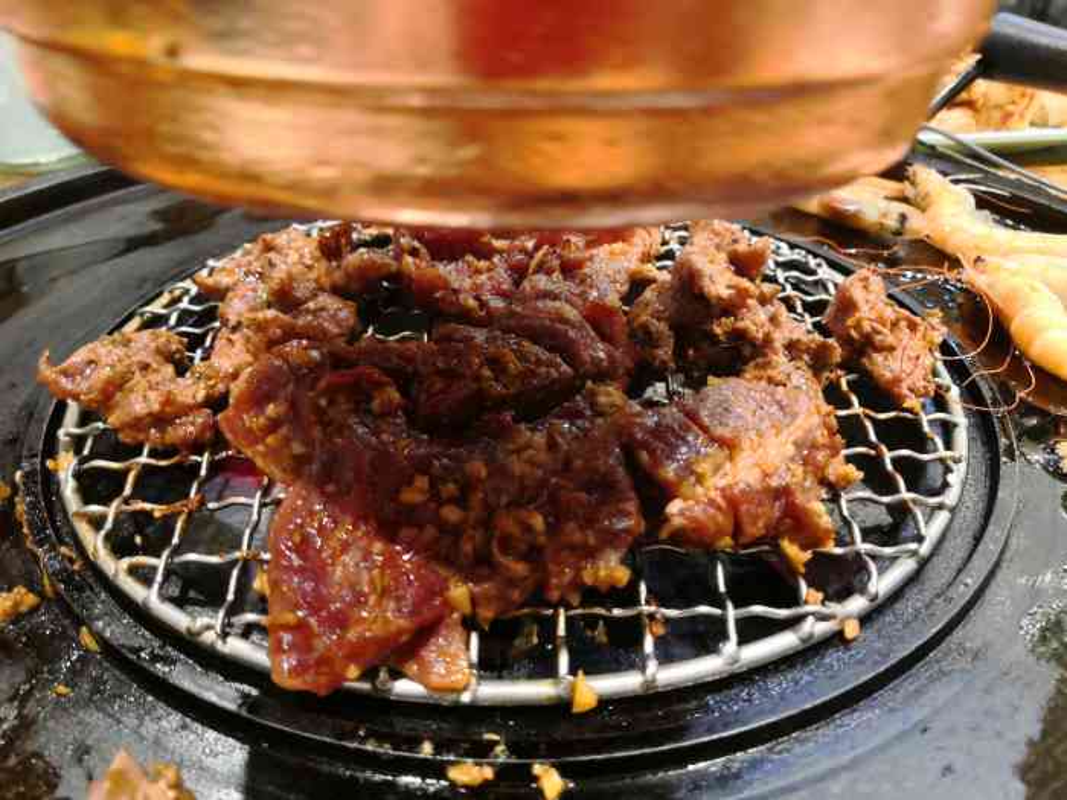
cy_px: 400
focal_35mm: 27
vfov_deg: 51.4
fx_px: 832
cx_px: 534
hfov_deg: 65.3
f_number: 1.8
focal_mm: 3.95
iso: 400
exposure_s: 1/25
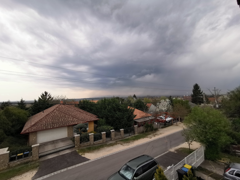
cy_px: 90
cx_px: 120
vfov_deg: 78.1
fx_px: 111
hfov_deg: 94.5
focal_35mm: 16
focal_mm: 2.35
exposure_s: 1/147
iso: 50
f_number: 2.2
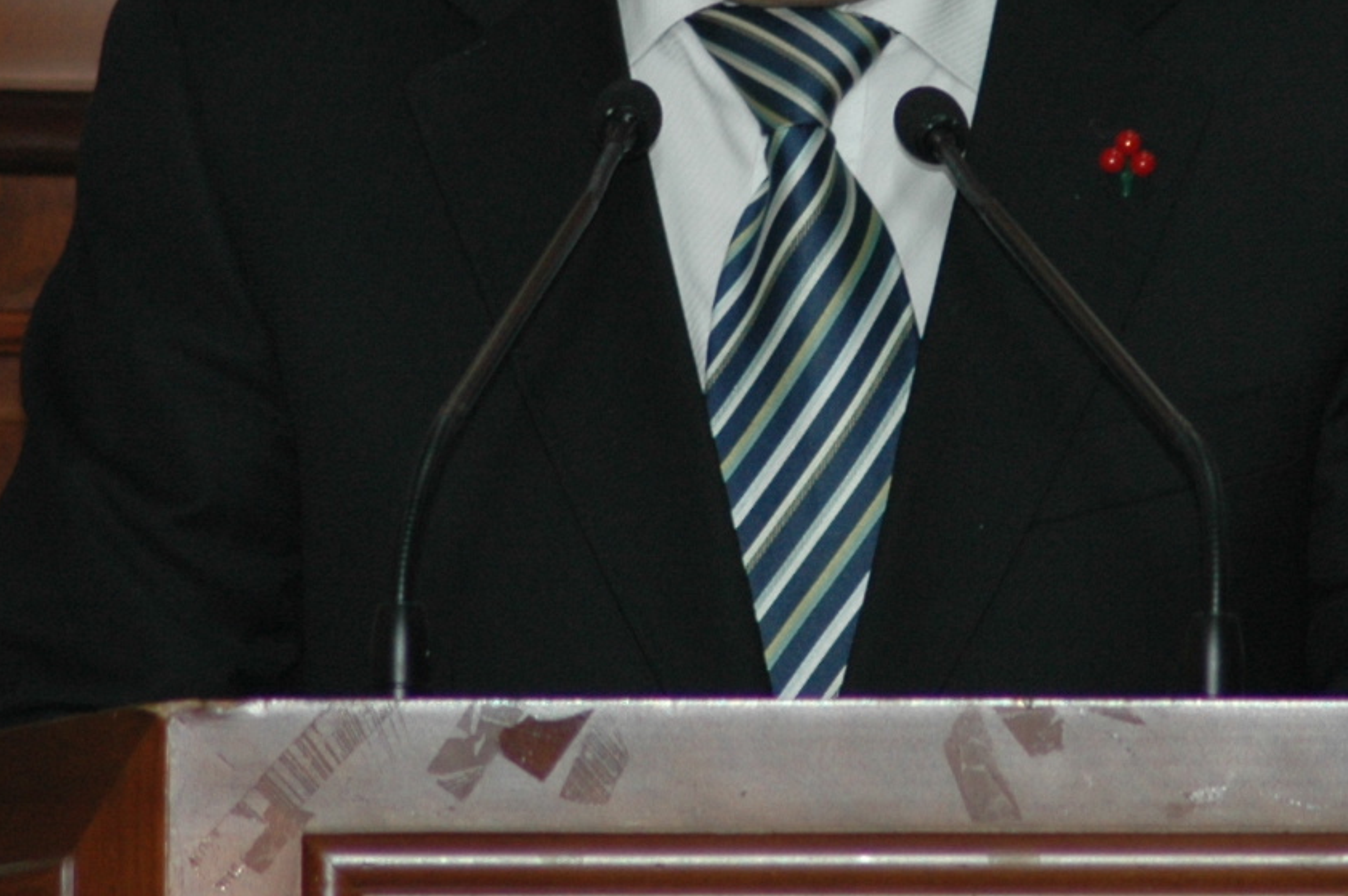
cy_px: -53
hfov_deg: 1.7
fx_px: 44814
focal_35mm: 1198
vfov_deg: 1.1
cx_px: 864
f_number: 5.6
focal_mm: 300
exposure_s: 1/60
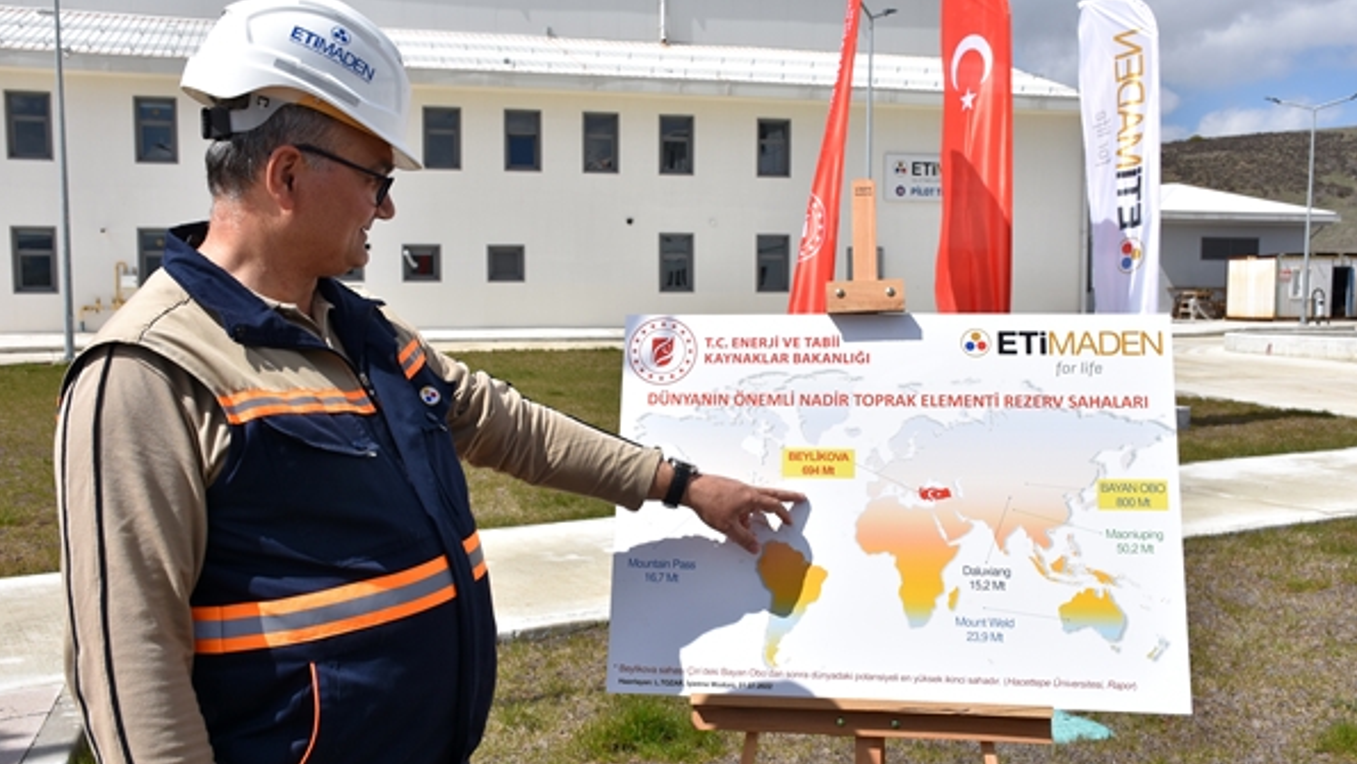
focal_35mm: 38
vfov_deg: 31.2
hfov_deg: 52.8
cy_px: 392
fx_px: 1368
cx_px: 675
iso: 250
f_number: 13
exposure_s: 1/500
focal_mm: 24
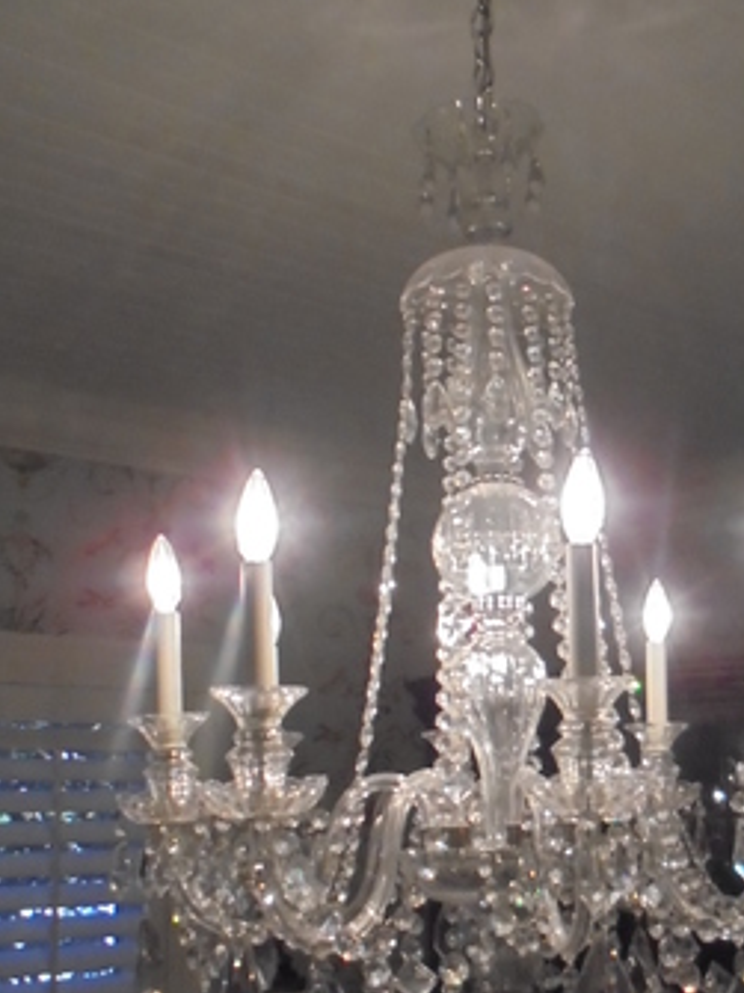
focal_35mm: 45
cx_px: 571
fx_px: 1290
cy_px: 587
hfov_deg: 31.5
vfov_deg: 41.9
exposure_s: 1/125
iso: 640
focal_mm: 4.6
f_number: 3.5
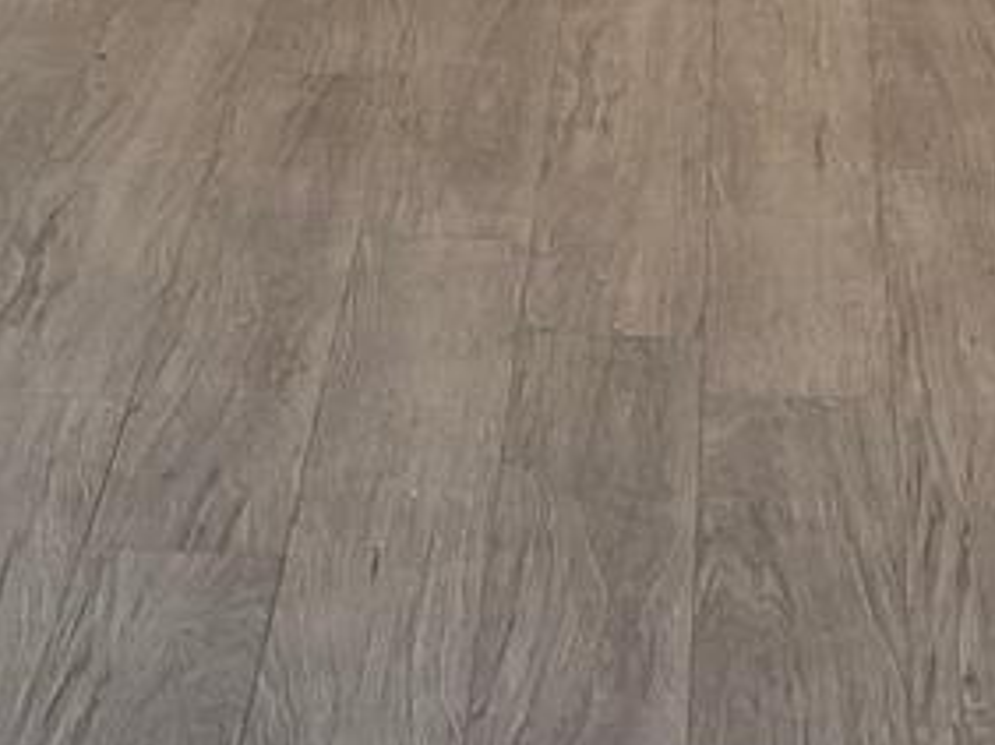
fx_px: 5428
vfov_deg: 7.6
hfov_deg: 10.4
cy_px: -572
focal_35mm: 189
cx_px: -7
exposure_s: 1/60
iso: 80
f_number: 1.8
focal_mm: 4.25
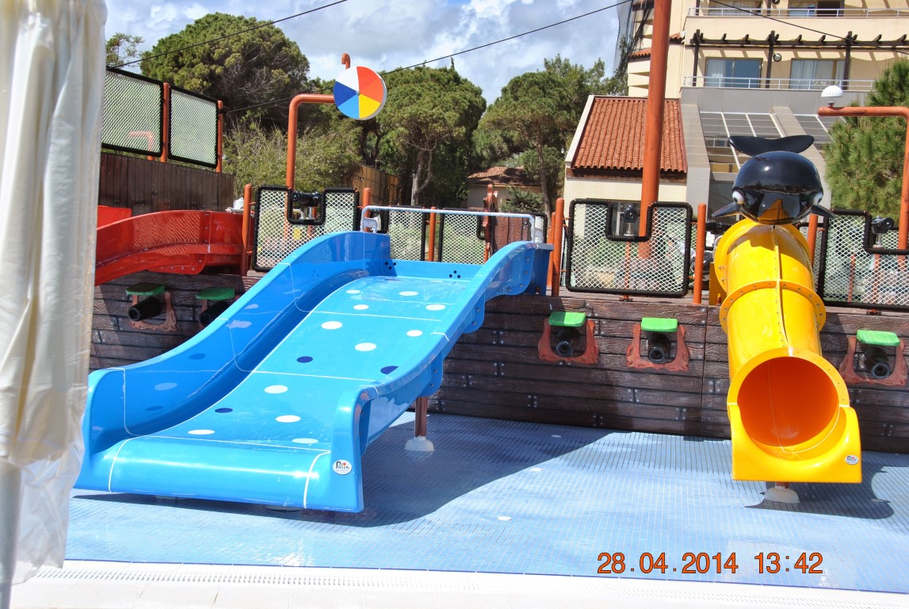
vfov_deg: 25.1
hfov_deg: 36.8
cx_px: 454
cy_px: 304
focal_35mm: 54
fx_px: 1365
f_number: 8
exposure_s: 1/250
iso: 100
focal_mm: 36
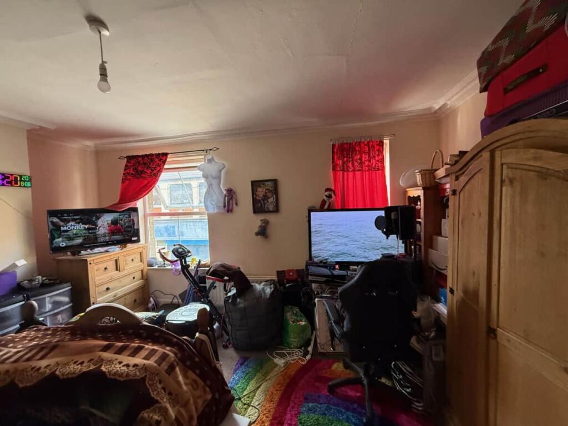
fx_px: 230
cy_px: 213
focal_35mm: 14
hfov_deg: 102.1
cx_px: 284
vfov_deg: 85.7
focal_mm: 2.22
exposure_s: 1/94
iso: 320
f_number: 2.2
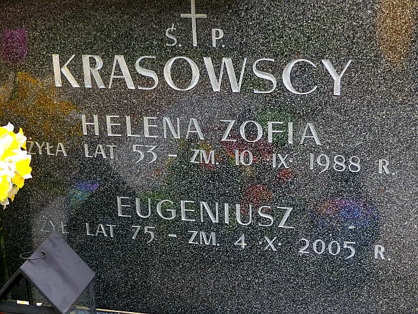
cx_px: 209
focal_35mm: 69
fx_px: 833
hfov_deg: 28.2
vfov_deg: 21.3
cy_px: 157
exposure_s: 1/125
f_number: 3.5
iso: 100
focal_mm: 12.5
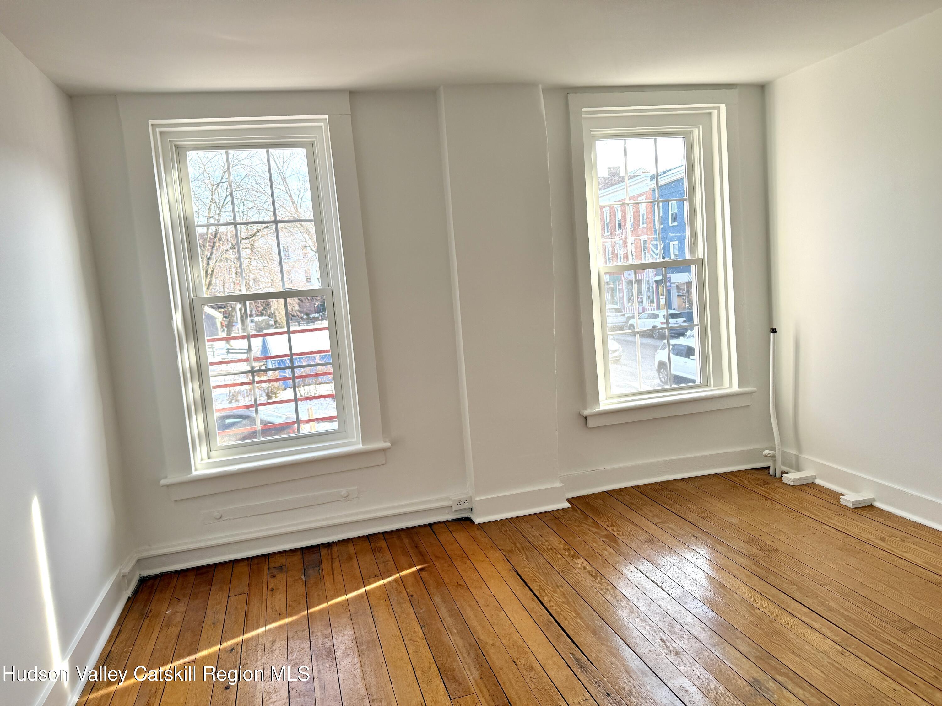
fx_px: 653
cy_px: 353
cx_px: 471
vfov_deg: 56.8
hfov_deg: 71.6
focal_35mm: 24
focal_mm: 6.76
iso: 100
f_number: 1.78
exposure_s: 1/497
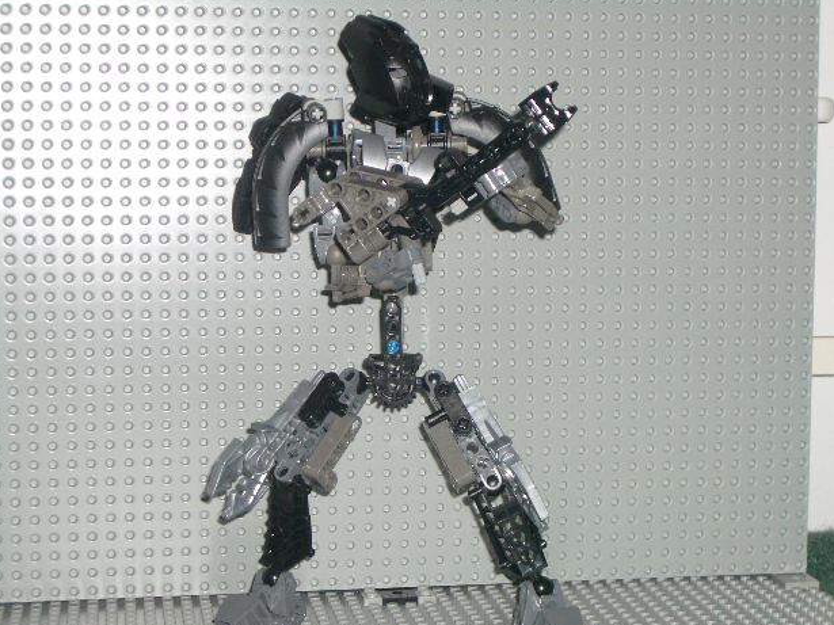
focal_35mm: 77
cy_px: 320
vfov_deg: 19.1
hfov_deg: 25.3
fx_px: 1855
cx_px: 427
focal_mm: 12.2
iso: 100
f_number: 3.9
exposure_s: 1/60
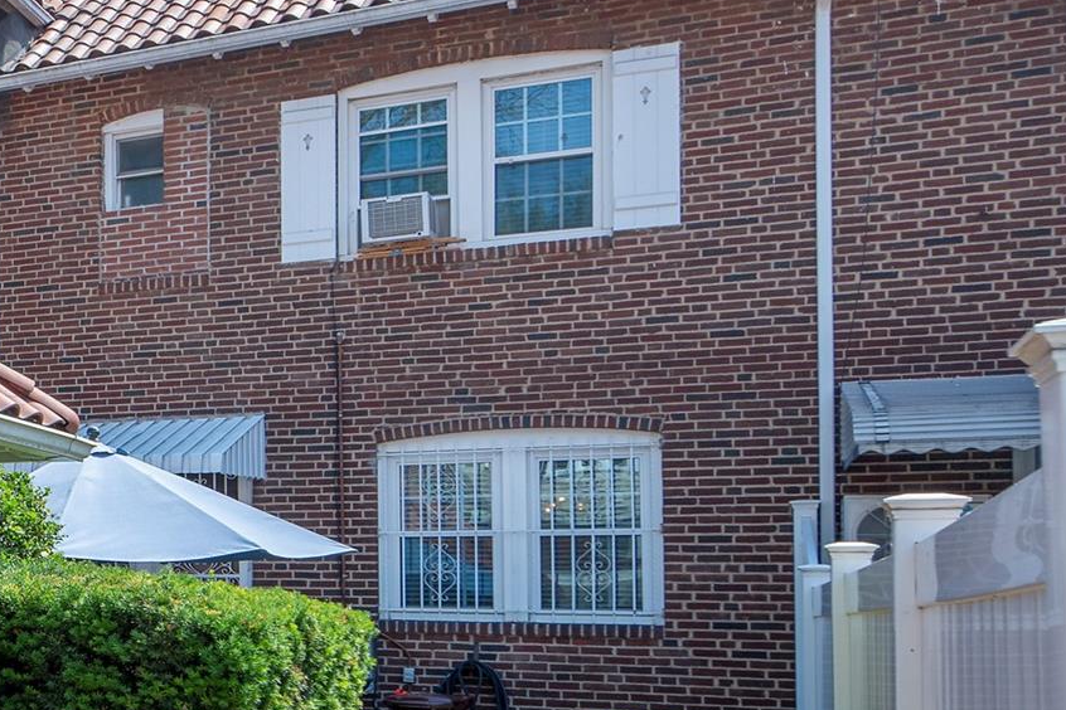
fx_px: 1362
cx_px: -116
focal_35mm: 46
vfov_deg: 28.6
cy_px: 578
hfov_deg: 36.1
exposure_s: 1/320
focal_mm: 19
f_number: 9
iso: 320
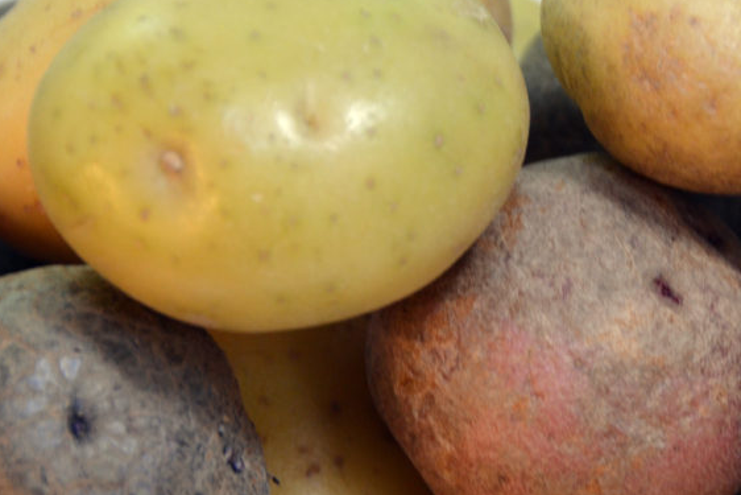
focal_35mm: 259
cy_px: 399
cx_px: 604
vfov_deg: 5.3
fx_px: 5330
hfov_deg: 7.9
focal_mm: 95
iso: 900
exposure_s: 1/30
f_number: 5.6
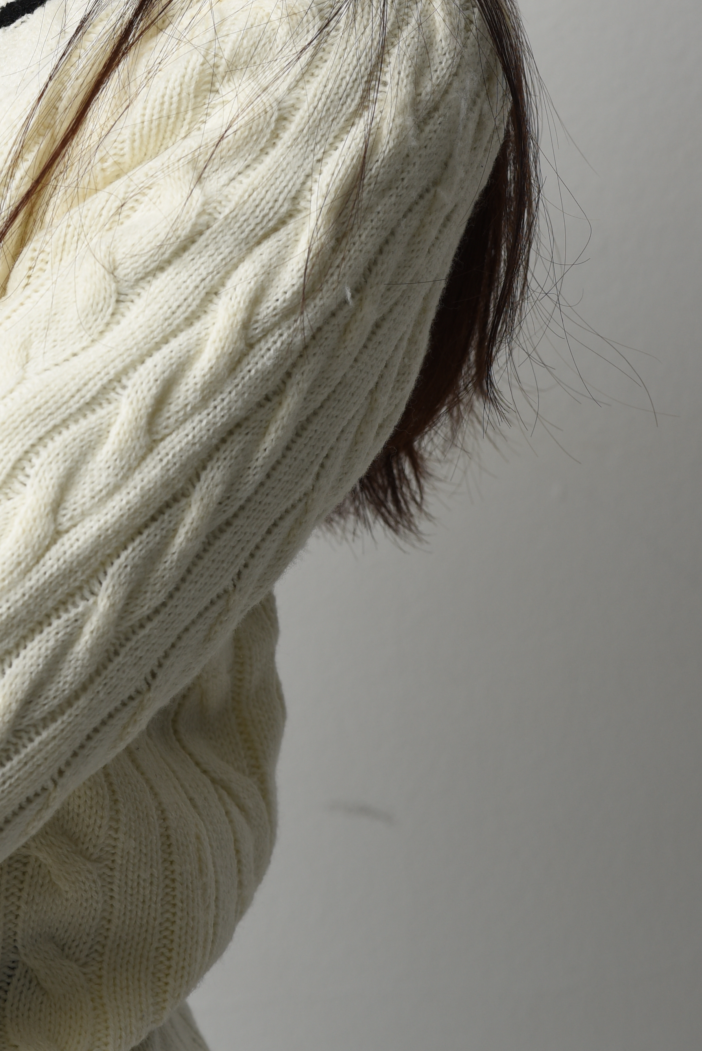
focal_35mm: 289
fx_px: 8445
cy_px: 155
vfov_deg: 7.1
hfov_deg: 4.7
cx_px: -260
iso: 100
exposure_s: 1/200
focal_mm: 105
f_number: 5.6
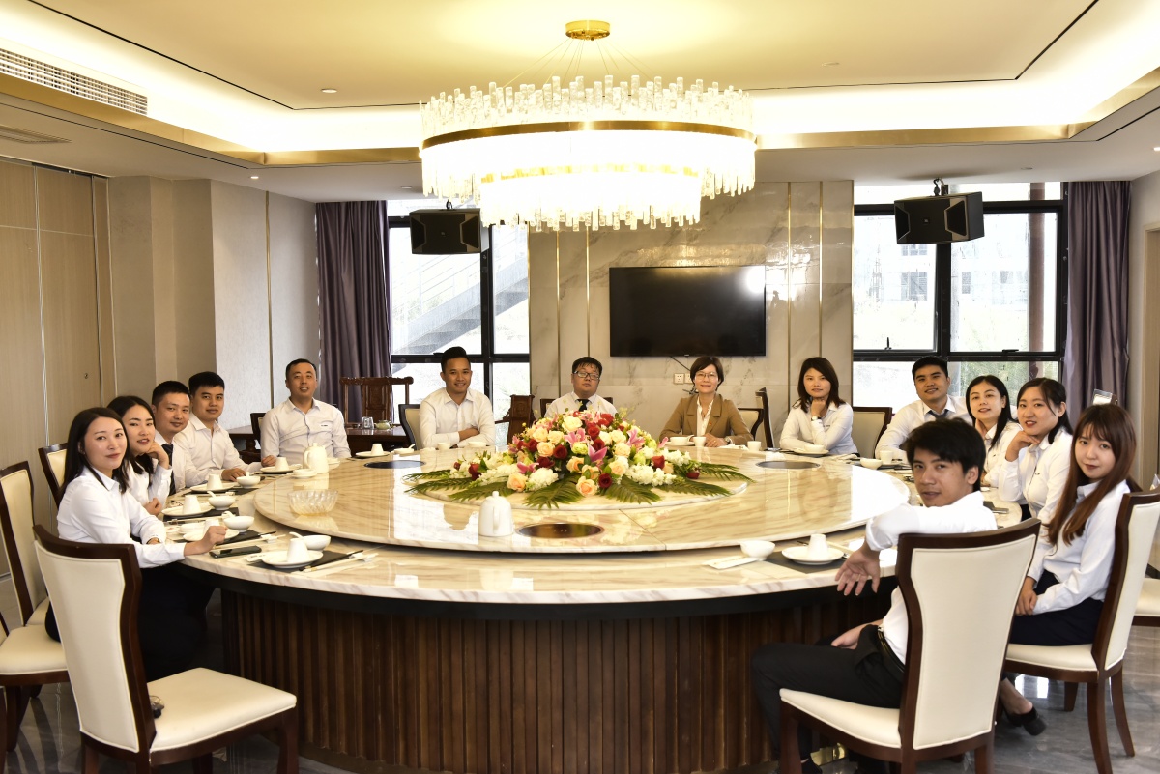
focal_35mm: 35
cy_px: 387
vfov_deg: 37.9
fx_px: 1128
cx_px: 580
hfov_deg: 54.4
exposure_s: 1/160
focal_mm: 35
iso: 2000
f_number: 6.3
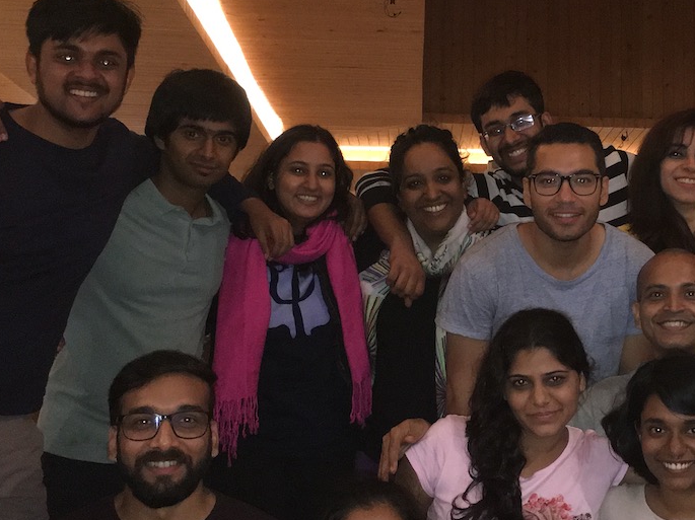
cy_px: 244
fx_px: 1224
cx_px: 529
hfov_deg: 31.1
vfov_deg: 24.0
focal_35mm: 61
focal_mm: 4.15
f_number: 2.2
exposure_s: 1/17
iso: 250
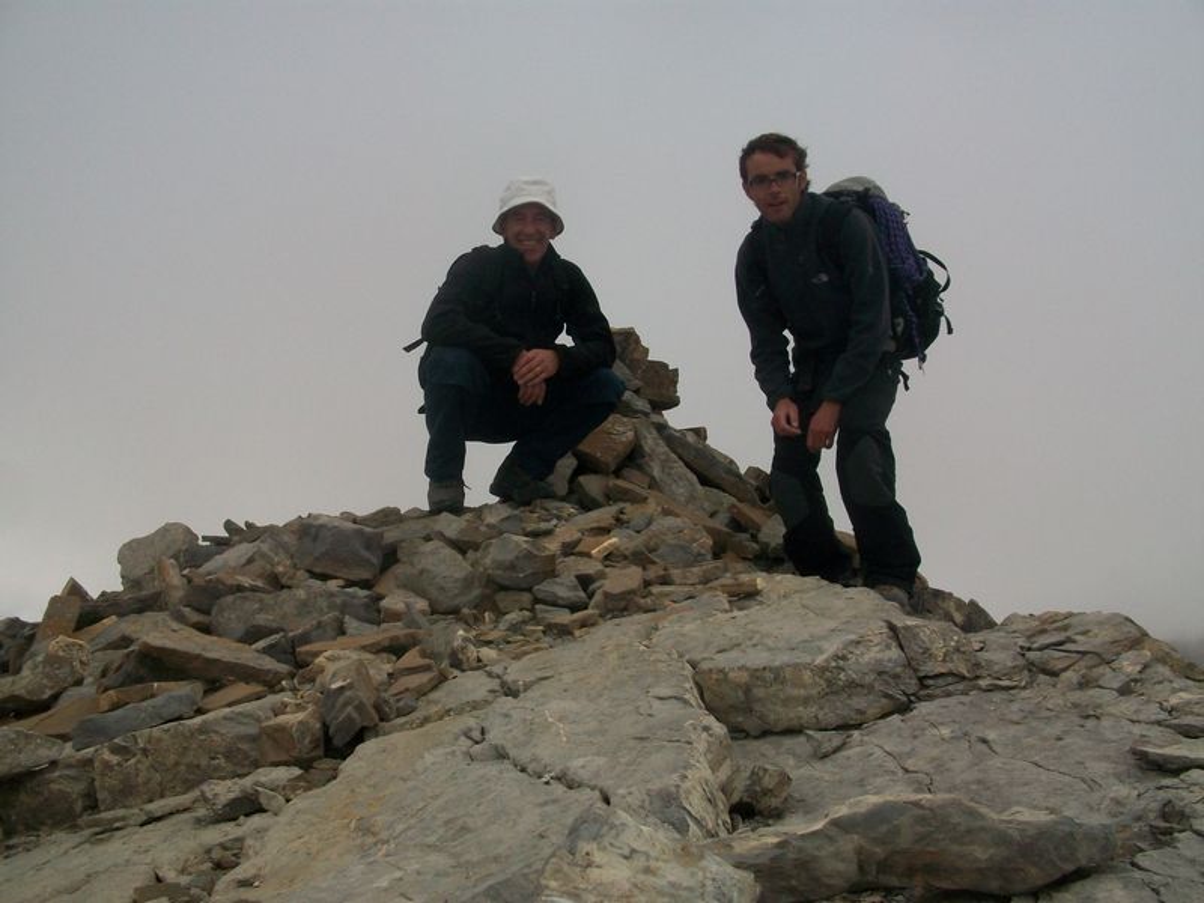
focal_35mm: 34
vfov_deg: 41.8
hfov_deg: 54.0
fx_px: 1183
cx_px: 602
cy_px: 452
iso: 80
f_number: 5.5
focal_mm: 5.7
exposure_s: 1/500
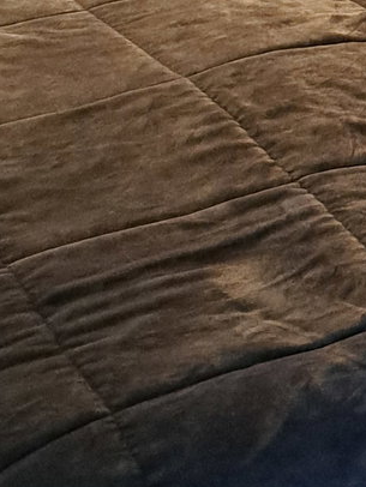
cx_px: 478
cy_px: -227
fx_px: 1774
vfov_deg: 14.6
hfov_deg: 11.5
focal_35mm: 126
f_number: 1.8
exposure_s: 1/60
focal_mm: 5.23
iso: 500
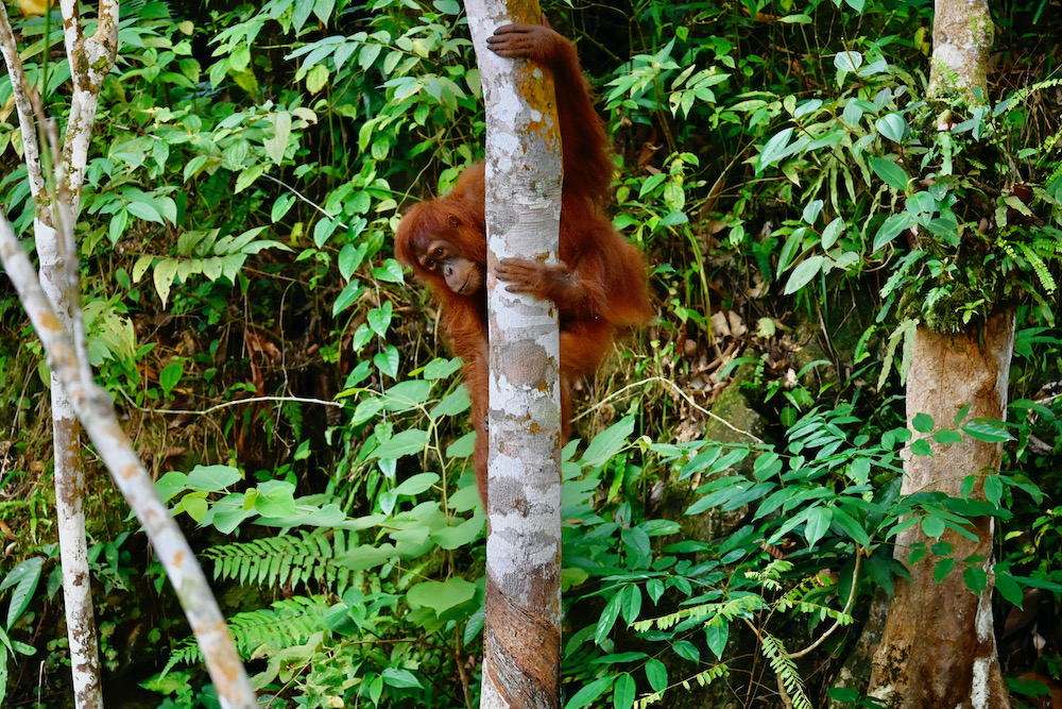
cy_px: 354
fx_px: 4868
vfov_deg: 8.3
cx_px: 531
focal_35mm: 165
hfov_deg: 12.5
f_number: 5
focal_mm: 110
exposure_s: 1/125
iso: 1800
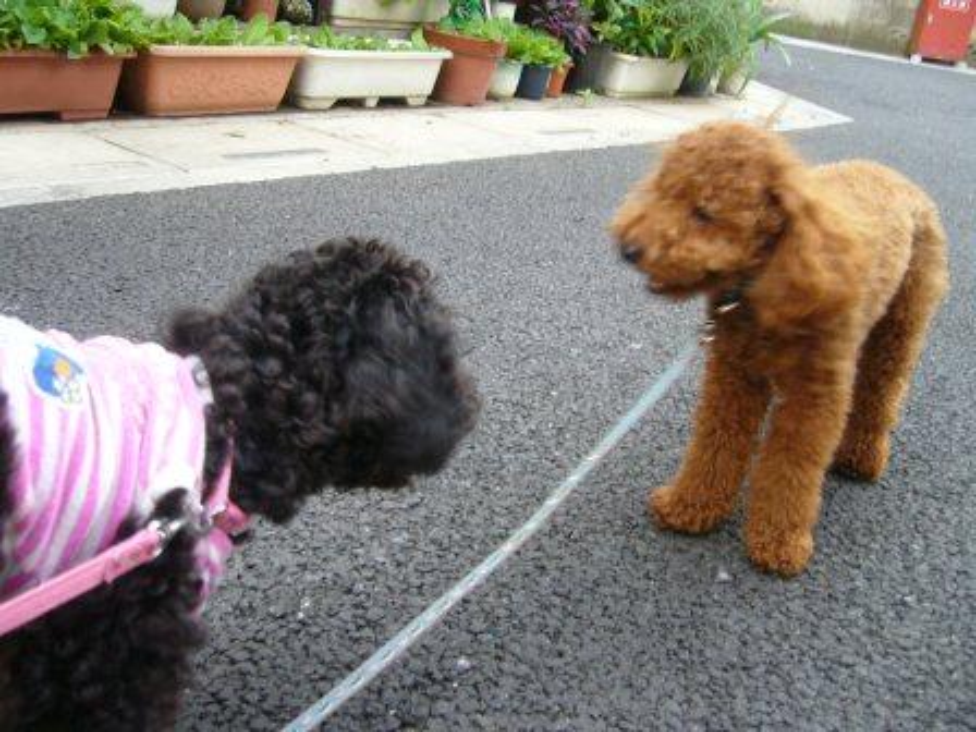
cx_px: 488
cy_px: 366
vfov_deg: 40.7
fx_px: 987
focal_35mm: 35
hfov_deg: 52.6
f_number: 2.8
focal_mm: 5.8
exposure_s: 1/15
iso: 160
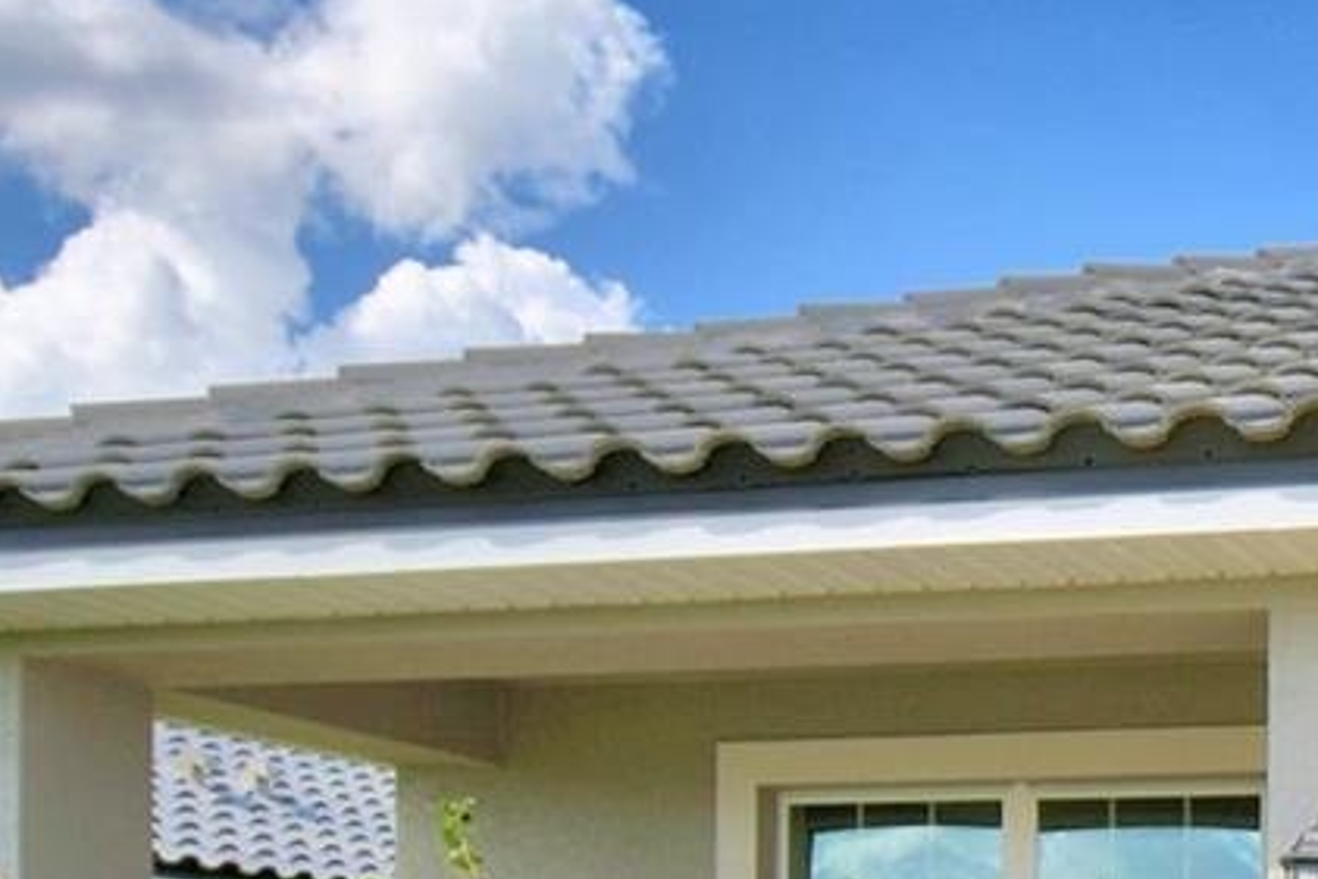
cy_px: 1107
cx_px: 1697
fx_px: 2087
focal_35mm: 57
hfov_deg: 28.8
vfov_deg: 21.7
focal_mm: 10
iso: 100
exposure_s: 1/1250
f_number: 4.5
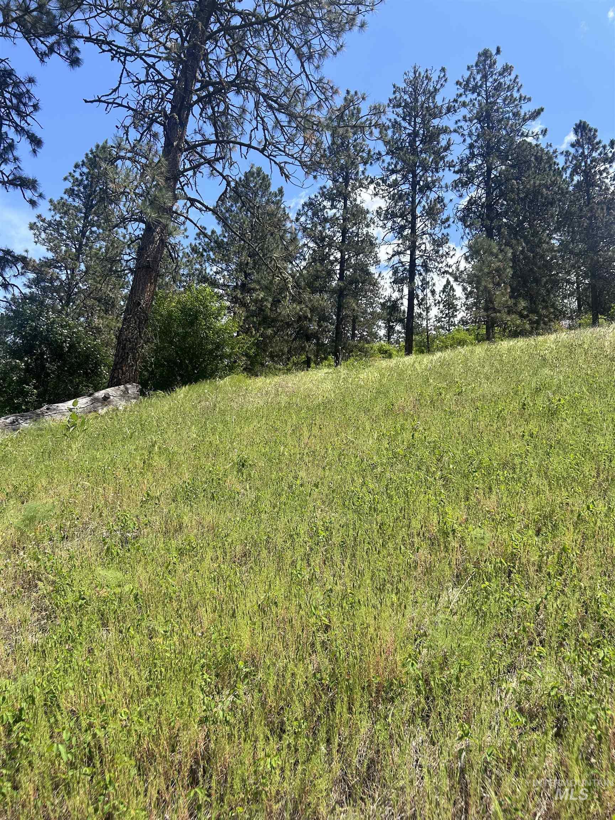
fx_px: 616
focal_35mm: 26
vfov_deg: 67.3
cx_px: 308
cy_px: 410
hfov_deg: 53.1
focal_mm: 5.7
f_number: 1.5
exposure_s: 1/2632
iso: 50
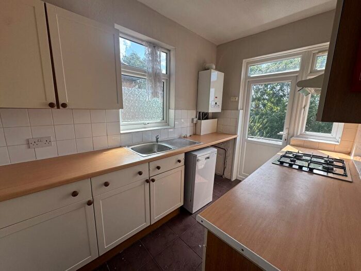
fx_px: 146
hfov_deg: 102.1
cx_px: 180
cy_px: 136
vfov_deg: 85.7
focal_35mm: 14
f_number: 2.2
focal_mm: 2.22
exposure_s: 1/289
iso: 40
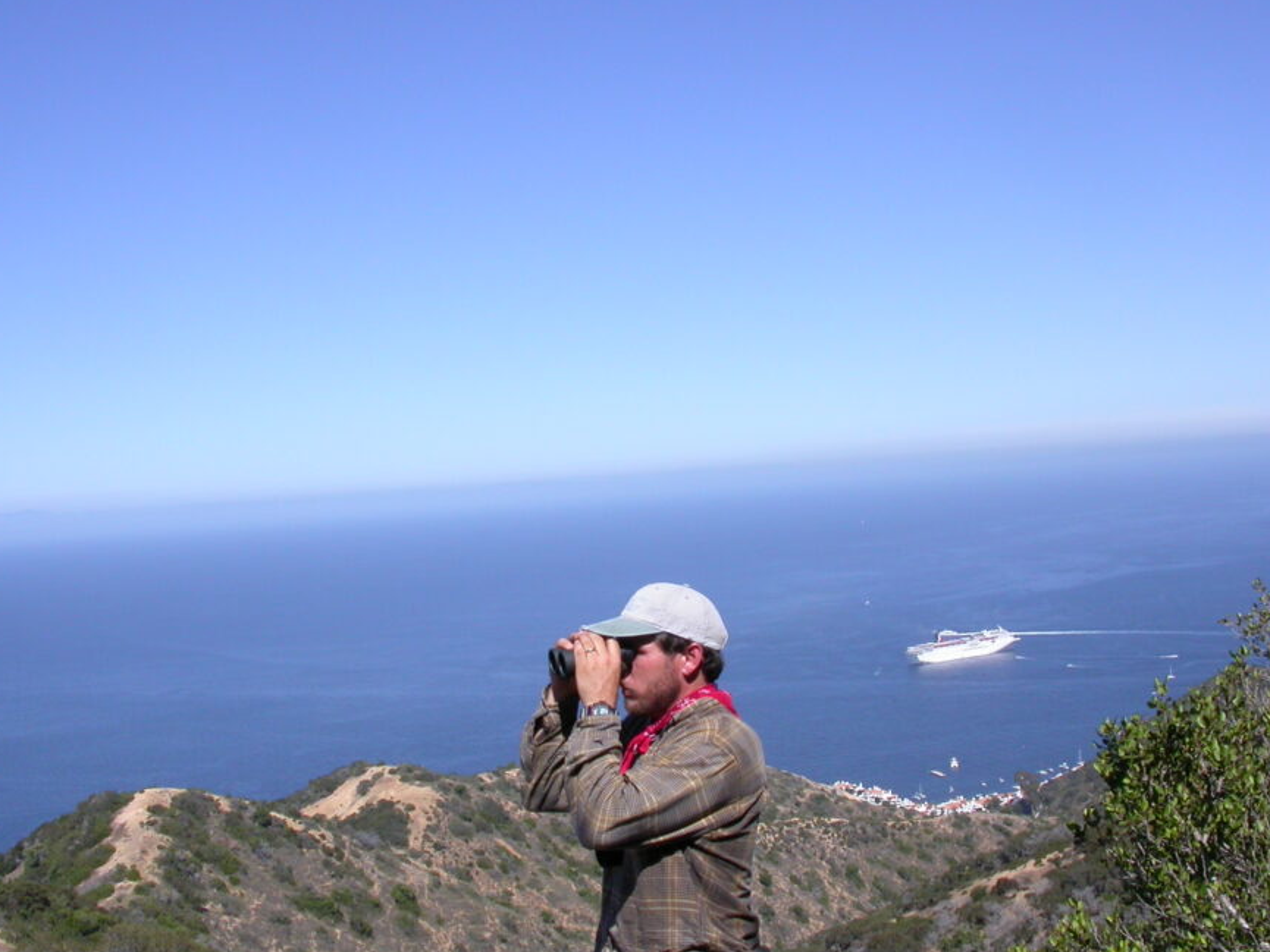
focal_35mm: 45
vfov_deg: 32.2
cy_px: 497
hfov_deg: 42.1
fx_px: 1651
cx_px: 637
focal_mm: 7.85
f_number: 6.7
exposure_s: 1/500
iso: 100
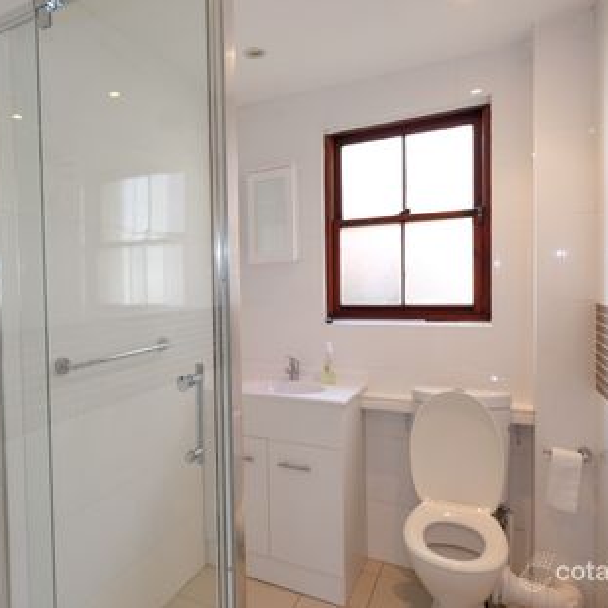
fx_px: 437
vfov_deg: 69.6
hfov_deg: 68.2
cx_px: 216
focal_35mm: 22
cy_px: 304
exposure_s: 1/52
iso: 800
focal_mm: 11.5
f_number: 4
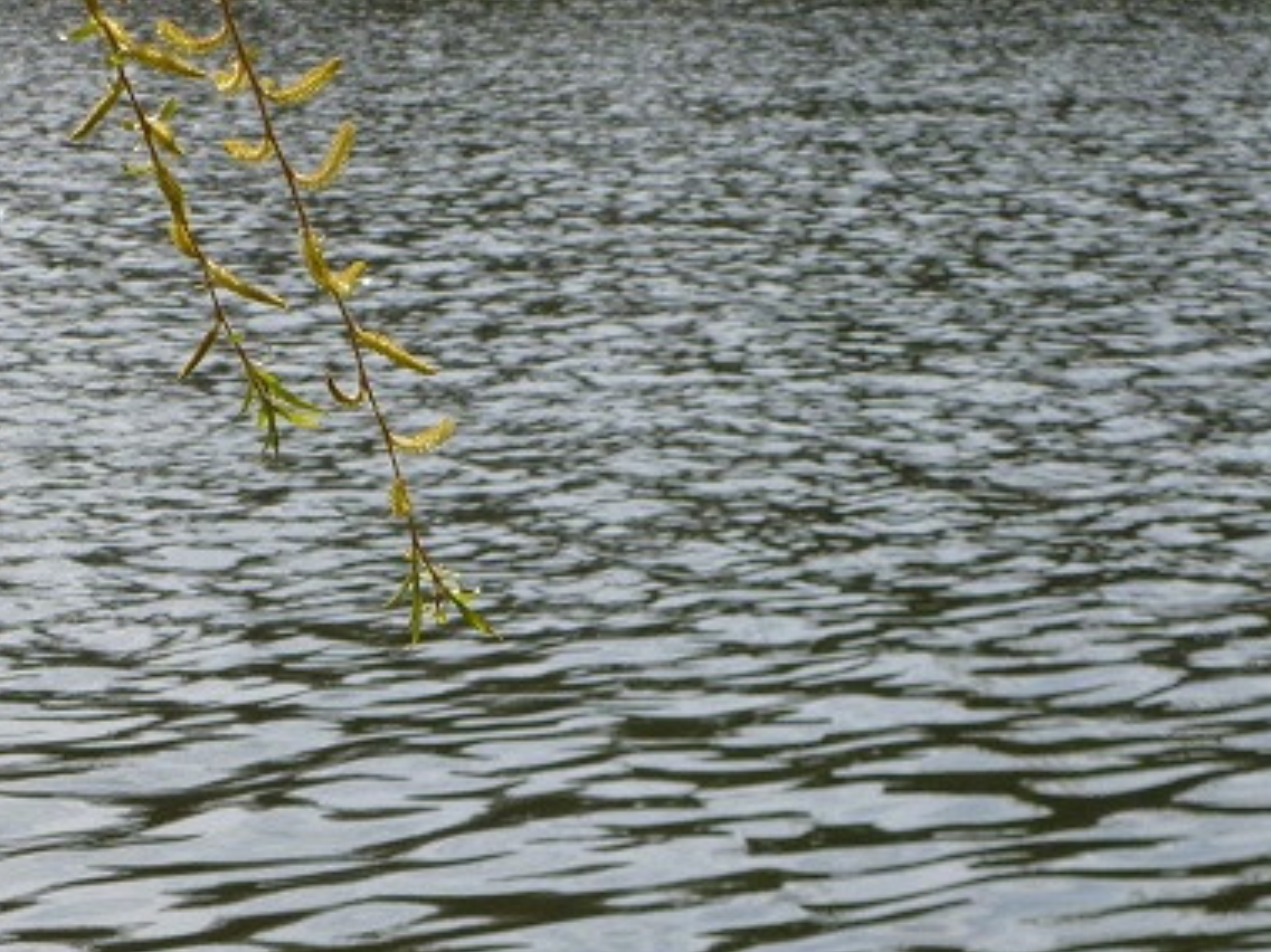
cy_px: 885
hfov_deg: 12.2
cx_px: 976
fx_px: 5946
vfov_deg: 9.1
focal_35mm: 162
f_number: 4.5
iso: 100
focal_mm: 14.2
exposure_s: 1/800
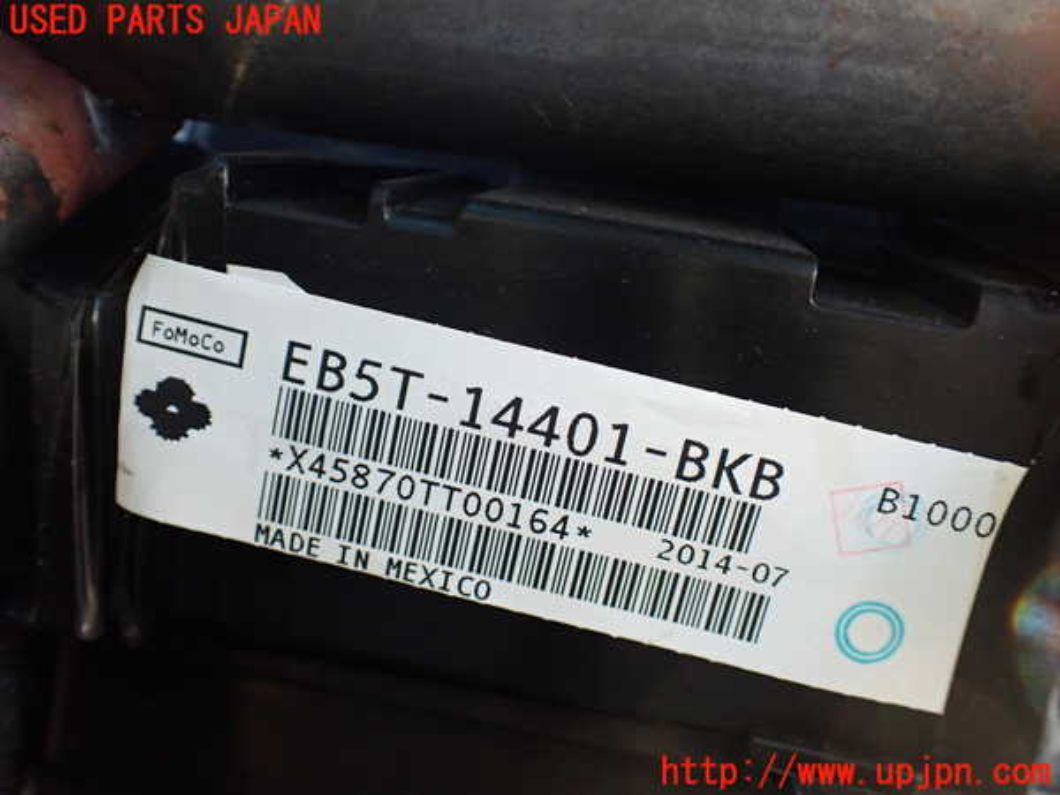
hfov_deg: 60.0
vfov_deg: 46.8
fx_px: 919
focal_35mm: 30
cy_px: 398
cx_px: 530
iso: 320
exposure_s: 1/125
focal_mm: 5.4
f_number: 2.3
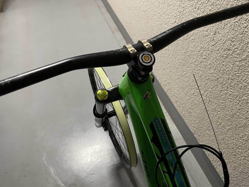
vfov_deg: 51.4
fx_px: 194
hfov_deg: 65.3
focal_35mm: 27
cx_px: 128
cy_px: 92
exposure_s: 1/50
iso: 500
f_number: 1.6
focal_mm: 4.2
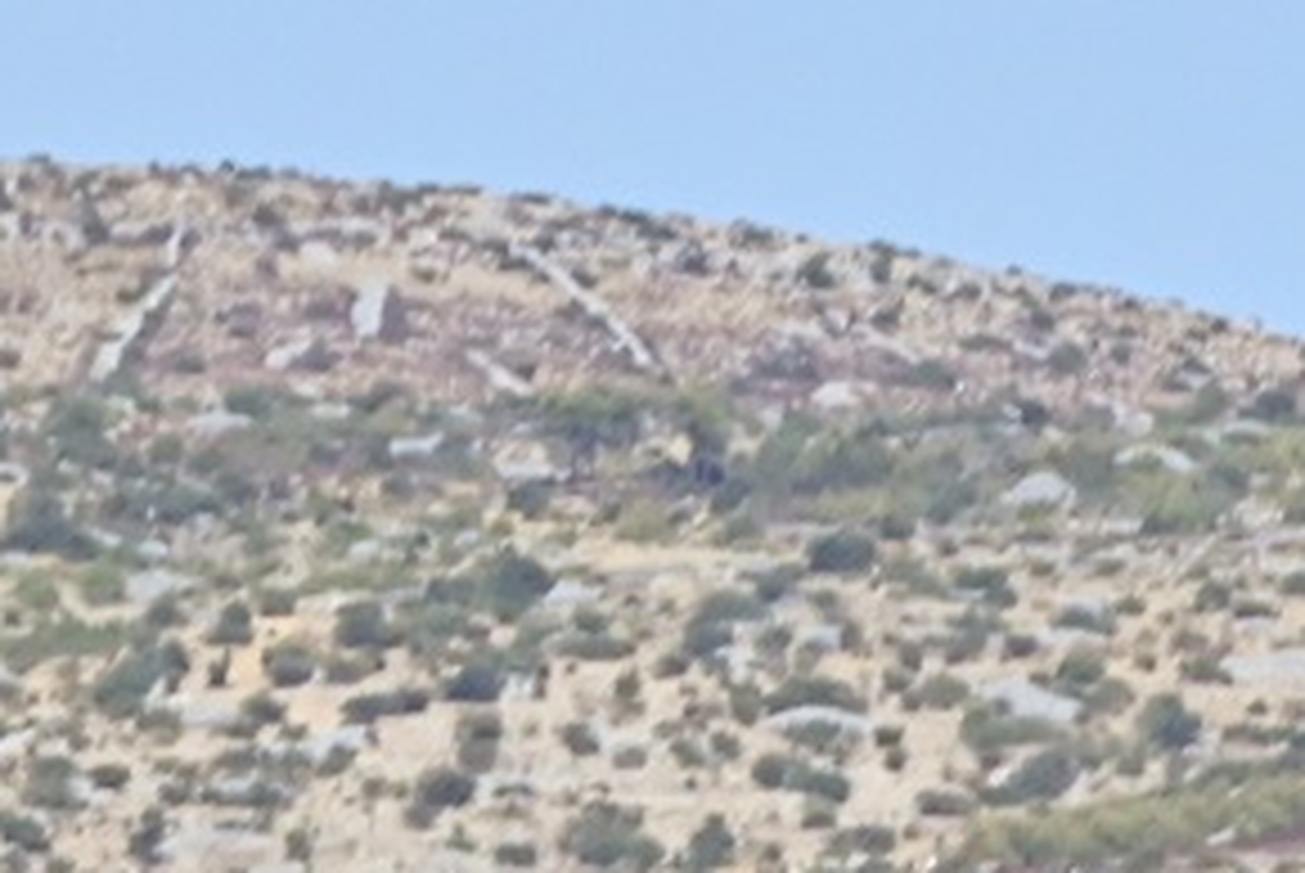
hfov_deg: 1.5
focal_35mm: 1395
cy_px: 2216
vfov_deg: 1.0
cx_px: 3334
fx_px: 50619
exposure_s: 1/320
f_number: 29
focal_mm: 270
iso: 1000
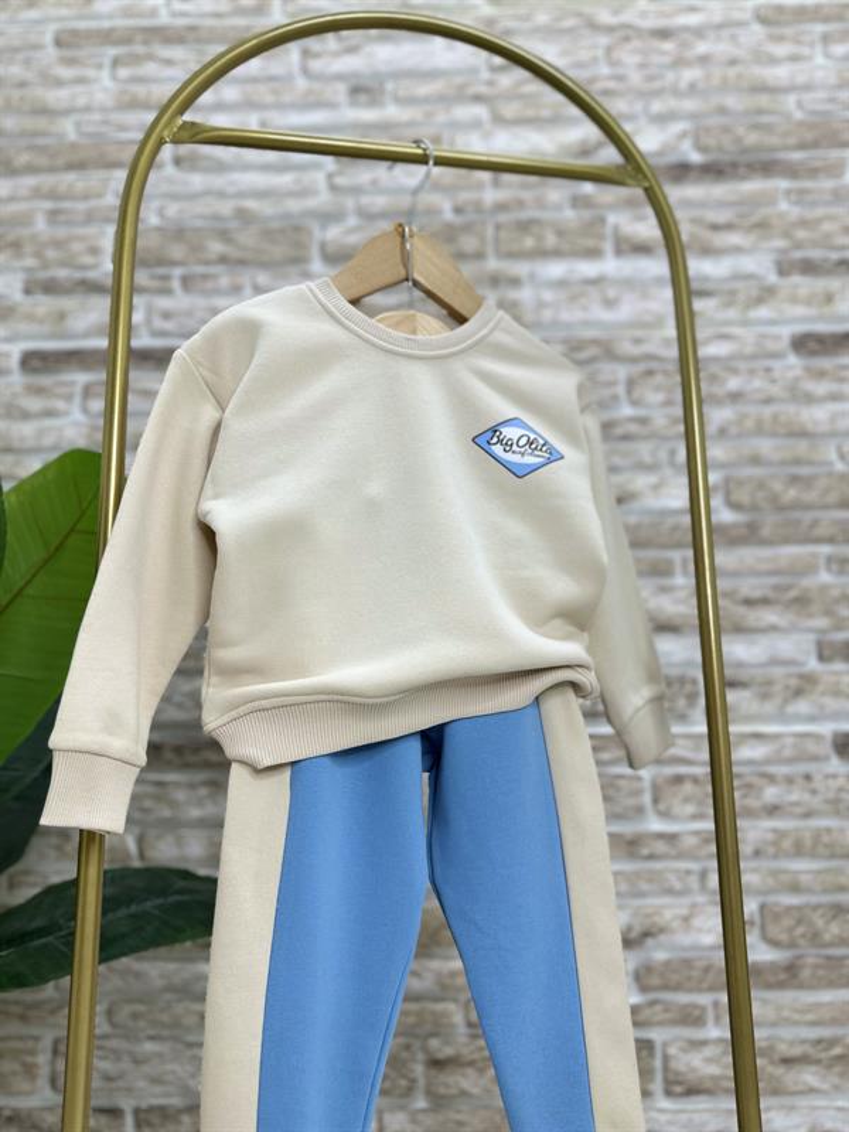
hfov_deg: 56.8
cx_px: 424
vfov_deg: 71.6
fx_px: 785
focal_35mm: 24
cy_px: 566
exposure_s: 1/100
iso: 64
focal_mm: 6.86
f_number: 1.78
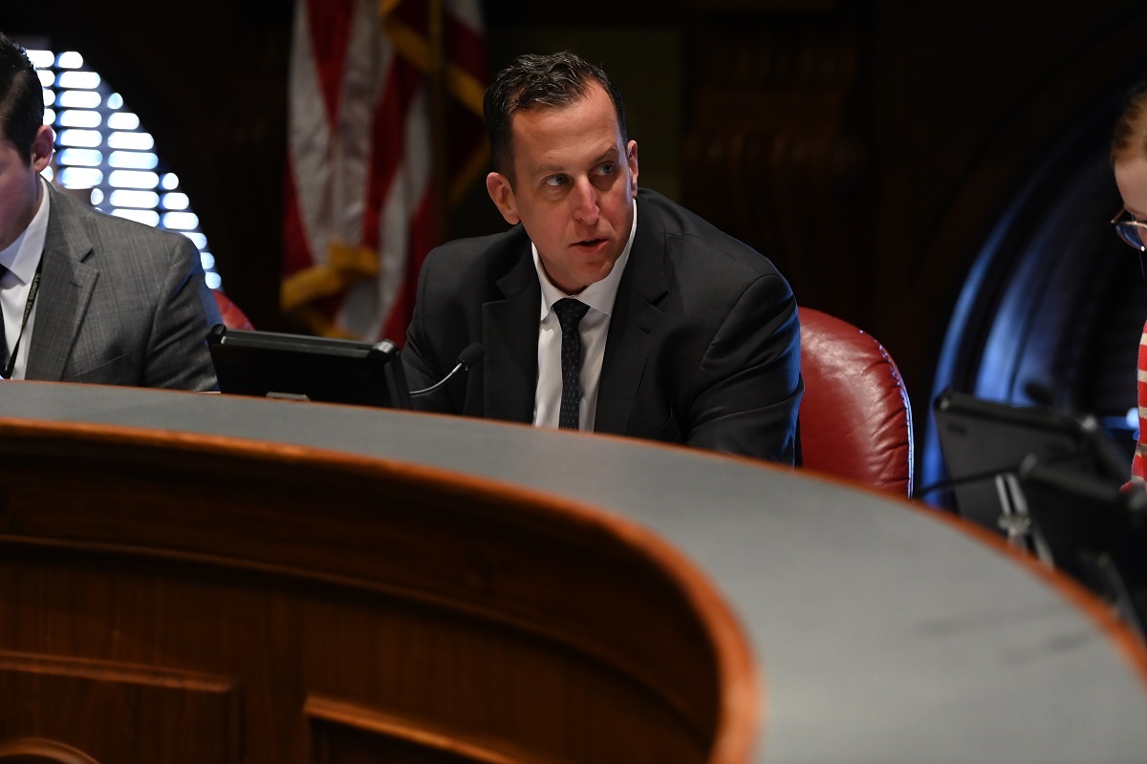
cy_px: 382
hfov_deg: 15.2
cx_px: 574
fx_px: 4301
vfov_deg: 10.2
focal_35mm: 135
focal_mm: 135
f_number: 2.8
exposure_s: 1/160
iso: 4000
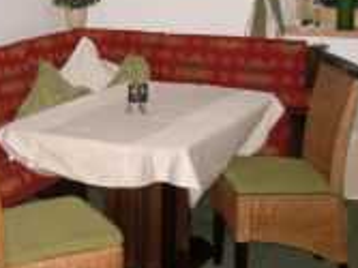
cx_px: 124
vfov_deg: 17.4
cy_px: 49
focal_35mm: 84
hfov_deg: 23.2
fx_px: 868
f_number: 2.6
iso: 160
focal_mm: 5.8
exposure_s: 1/40
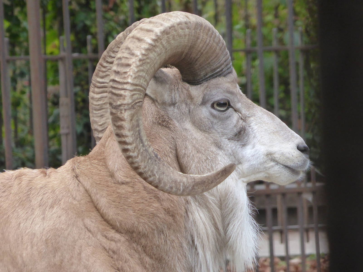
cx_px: 182
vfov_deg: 3.0
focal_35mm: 502
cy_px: 136
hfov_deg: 3.9
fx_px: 5264
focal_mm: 81.7
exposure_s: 1/60
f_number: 6.3
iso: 400
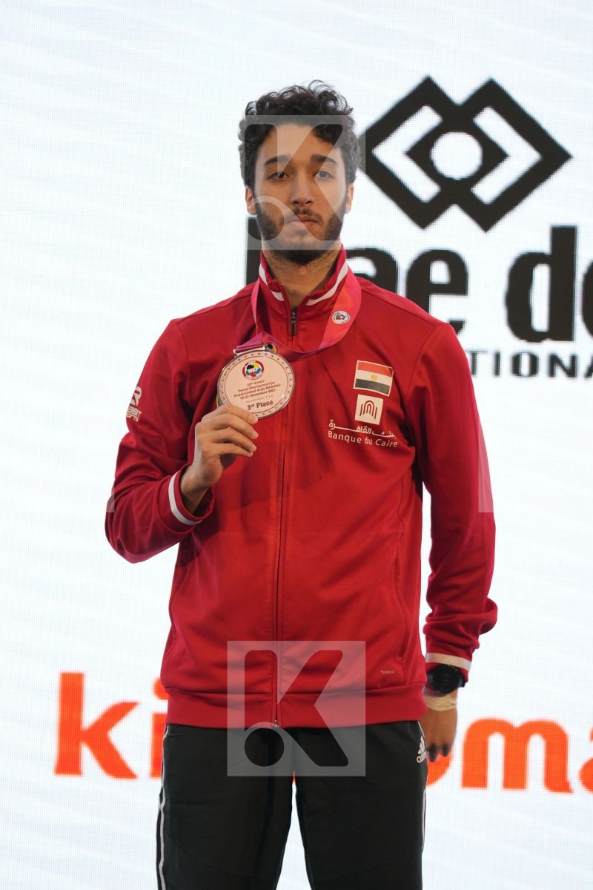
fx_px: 6745
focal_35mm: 273
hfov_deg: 5.0
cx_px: 296
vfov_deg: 7.5
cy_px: 445
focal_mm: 182
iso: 400
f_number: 2.8
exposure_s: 1/250
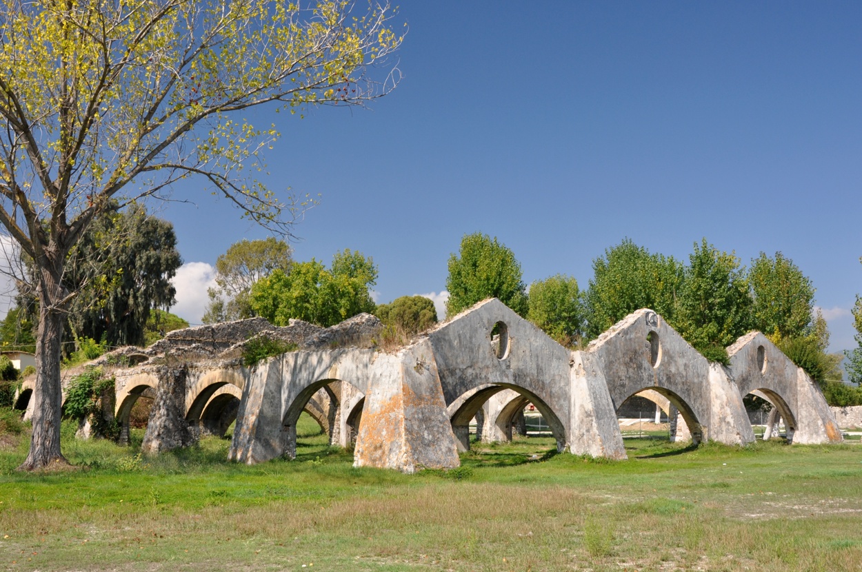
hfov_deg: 57.3
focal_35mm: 33
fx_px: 789
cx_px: 431
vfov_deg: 39.9
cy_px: 286
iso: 200
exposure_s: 1/100
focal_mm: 22
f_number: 10
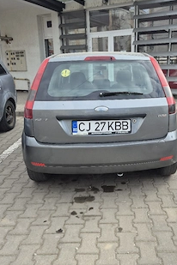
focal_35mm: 31
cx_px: 112
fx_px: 229
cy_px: 119
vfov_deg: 60.2
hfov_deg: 42.0
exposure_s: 1/370
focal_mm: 5.4
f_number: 1.8
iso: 25
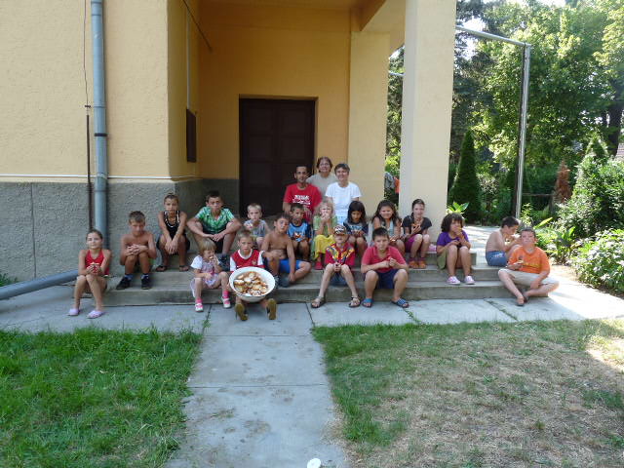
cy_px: 234
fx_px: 487
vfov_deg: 51.4
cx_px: 312
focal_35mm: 27
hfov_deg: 65.3
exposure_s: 1/100
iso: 100
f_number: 3.6
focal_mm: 4.8
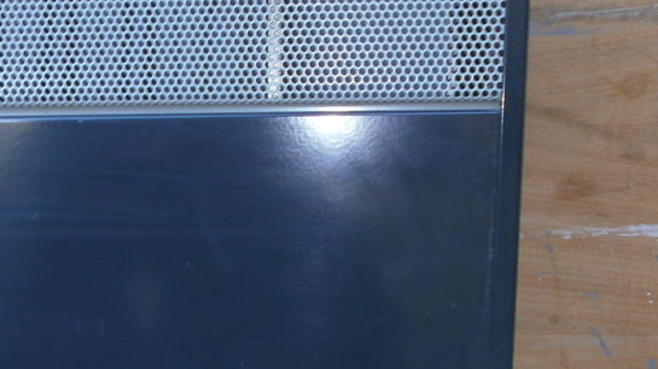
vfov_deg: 18.5
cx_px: 122
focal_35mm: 64
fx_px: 1116
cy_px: 330
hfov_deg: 31.9
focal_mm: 5.8
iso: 100
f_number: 3.1
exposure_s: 1/30
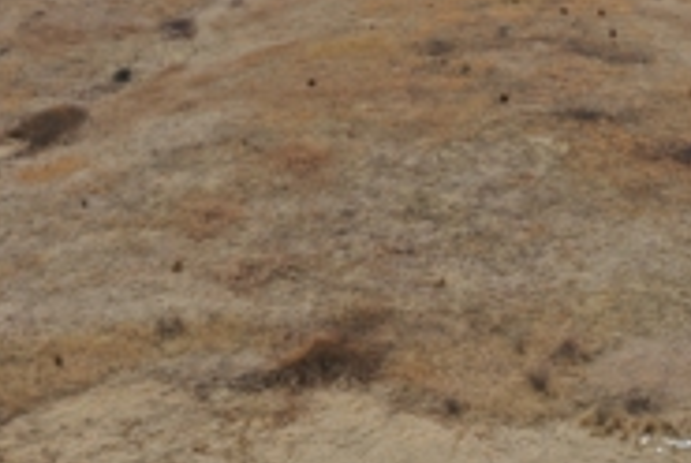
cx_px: 374
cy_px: 127
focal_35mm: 68
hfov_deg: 29.6
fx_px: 1307
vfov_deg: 20.0
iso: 100
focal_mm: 10.26
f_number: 5
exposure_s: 1/200
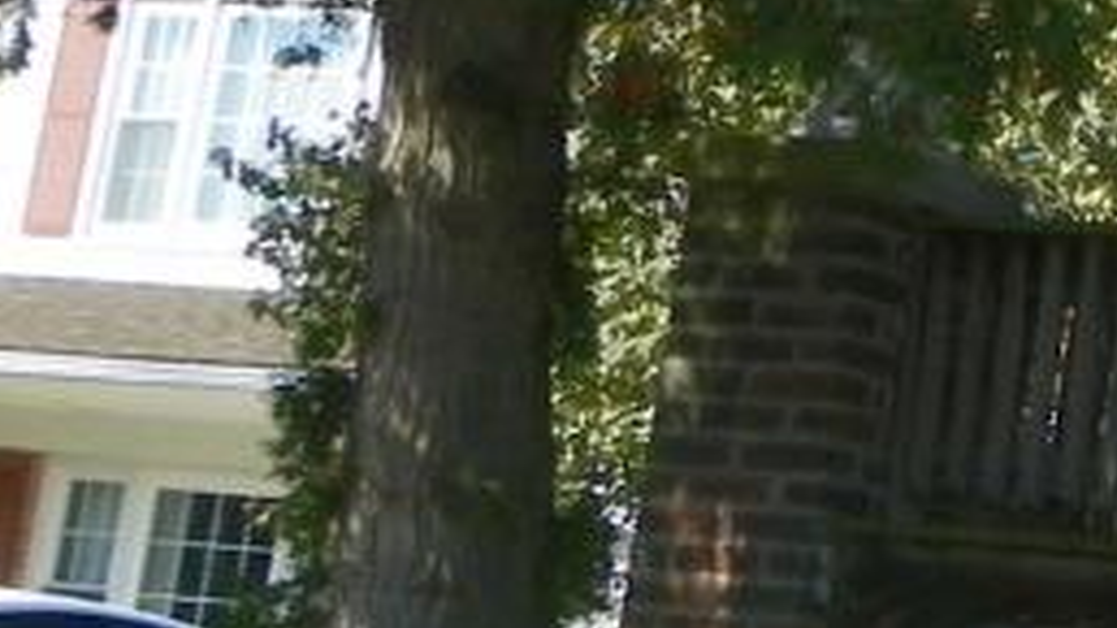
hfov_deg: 11.3
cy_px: 147
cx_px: 2697
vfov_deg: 7.7
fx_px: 4679
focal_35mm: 158
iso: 64
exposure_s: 1/250
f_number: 4.5
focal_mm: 4.6
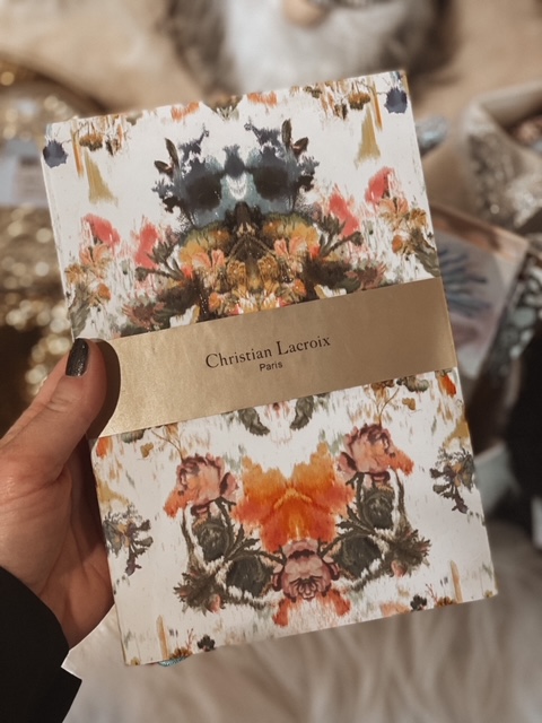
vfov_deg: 36.8
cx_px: 271
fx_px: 1086
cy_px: 362
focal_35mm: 52
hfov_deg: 28.0
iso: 125
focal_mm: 6
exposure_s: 1/50
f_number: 2
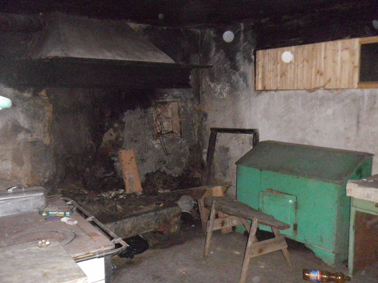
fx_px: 382
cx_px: 189
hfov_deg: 52.6
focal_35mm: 35
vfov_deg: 40.7
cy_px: 142
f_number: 3.8
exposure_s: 1/60
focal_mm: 6.2
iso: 800
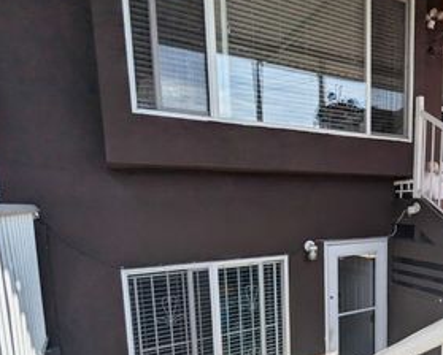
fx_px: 368
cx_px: 330
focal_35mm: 28
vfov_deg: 50.0
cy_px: 256
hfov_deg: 59.0
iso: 49
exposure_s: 1/2632
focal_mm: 2.35
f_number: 2.2
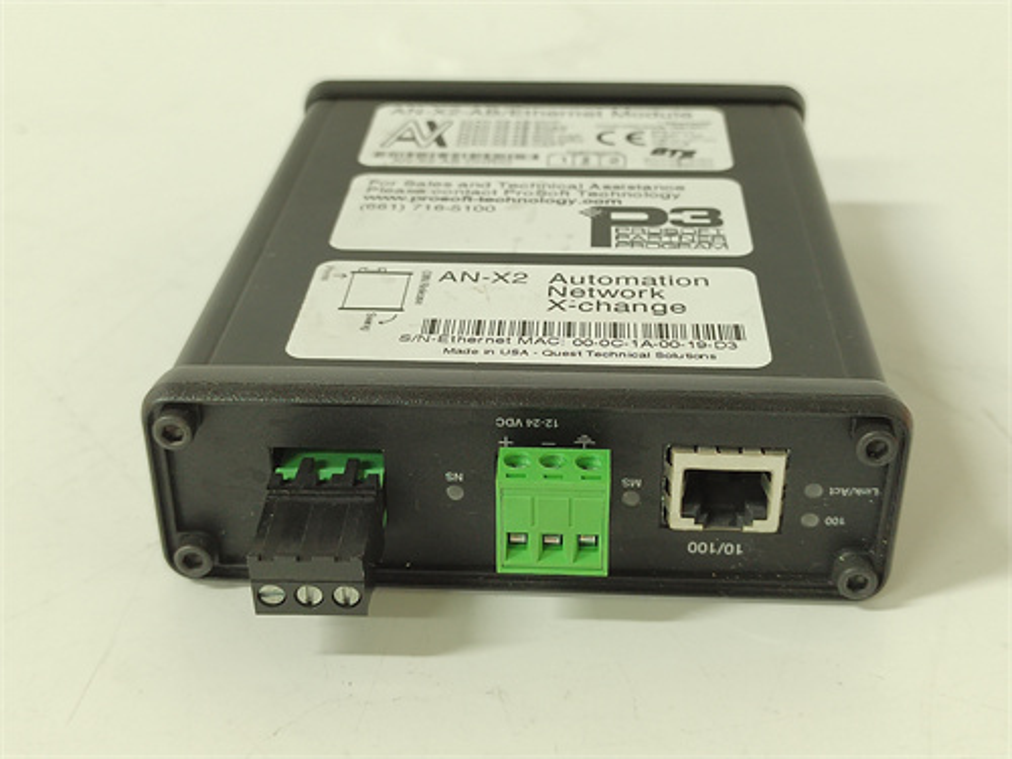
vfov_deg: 31.5
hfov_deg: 41.2
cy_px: 380
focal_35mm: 46
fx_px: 1345
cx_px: 506
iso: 1669
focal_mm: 5.52
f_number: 1.9
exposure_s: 1/50
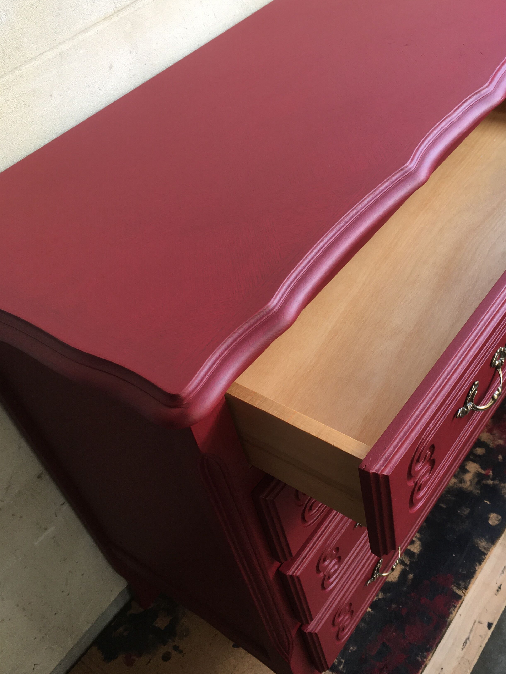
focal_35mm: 36
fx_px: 702
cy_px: 333
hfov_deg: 39.5
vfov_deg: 51.4
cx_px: 307
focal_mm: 4.15
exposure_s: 1/33
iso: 32
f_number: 2.2
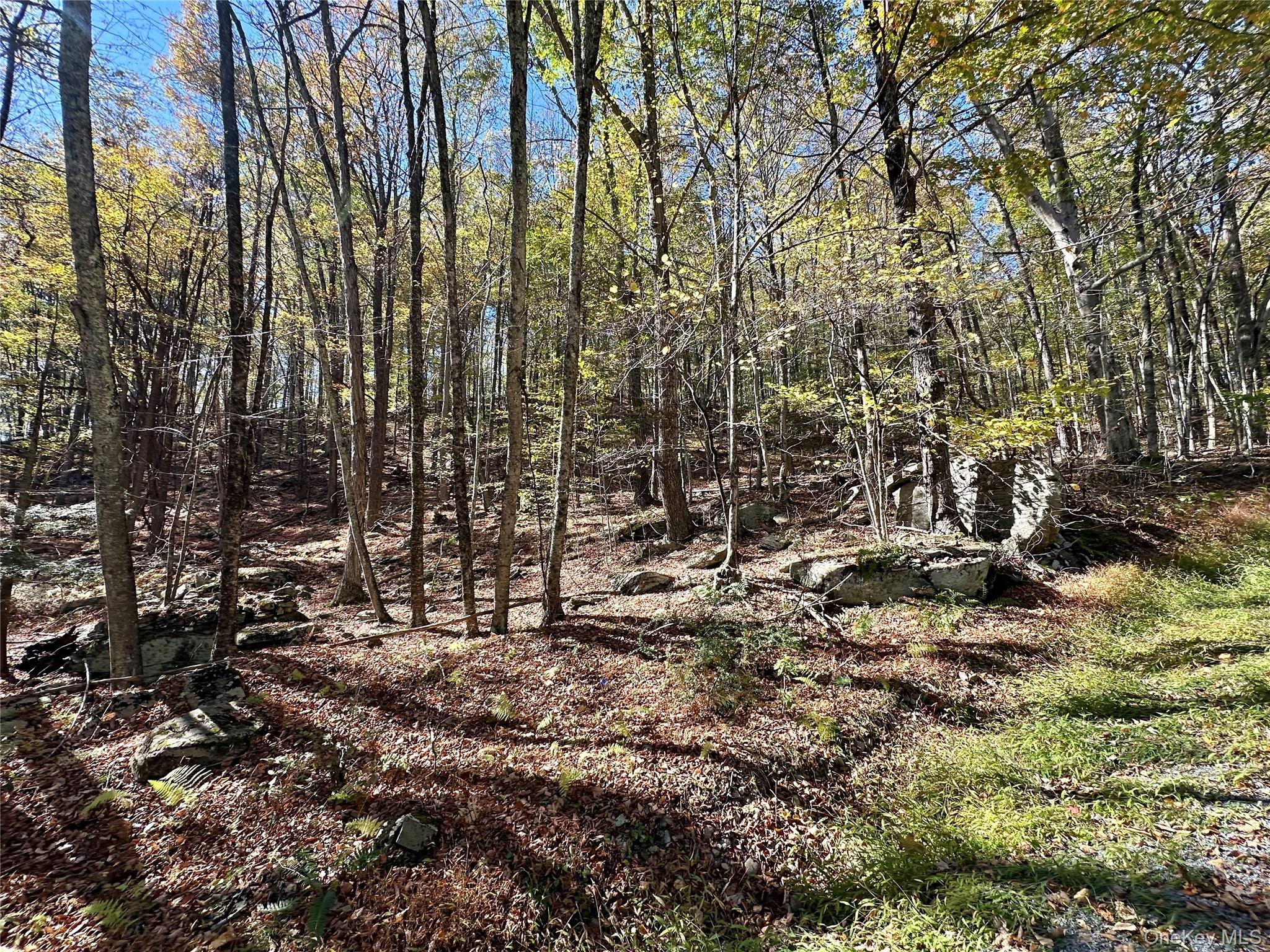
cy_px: 476
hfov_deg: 102.1
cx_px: 635
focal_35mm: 14
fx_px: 514
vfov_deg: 85.7
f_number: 2.2
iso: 40
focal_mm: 2.22
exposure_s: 1/278
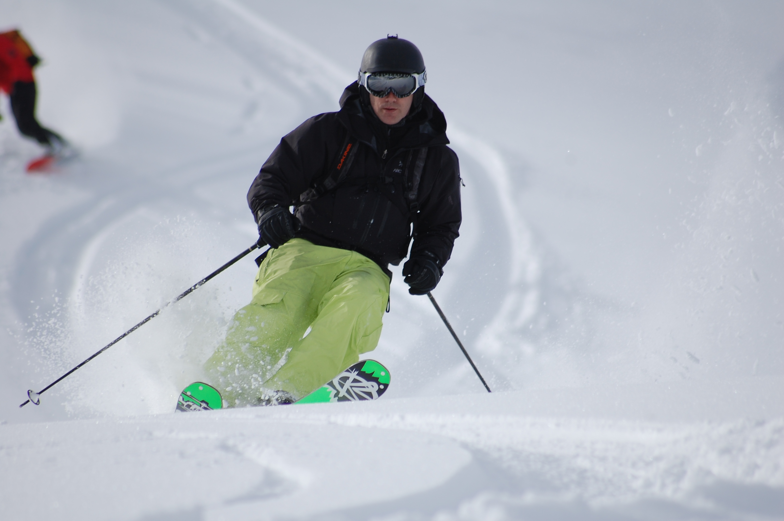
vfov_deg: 3.0
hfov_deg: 4.6
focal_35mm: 450
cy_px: 260
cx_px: 392
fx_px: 9791
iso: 200
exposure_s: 1/1250
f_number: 5.6
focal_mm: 300
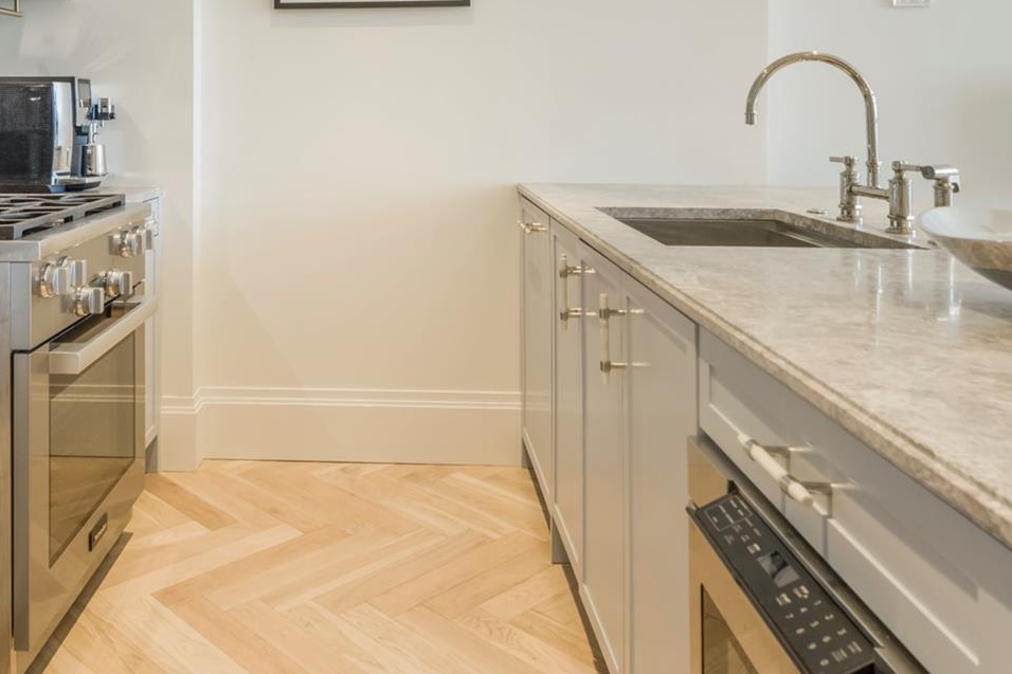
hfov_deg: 60.5
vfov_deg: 40.6
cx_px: 338
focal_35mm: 30
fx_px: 843
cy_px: 82
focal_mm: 14
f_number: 8
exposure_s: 1/50
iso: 800
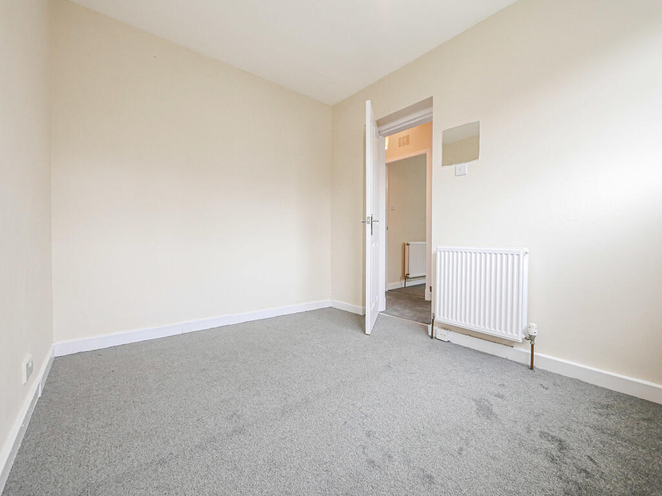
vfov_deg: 85.7
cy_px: 248
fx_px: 268
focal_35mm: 14
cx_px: 331
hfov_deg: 102.1
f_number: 4
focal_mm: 7
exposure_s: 1/60
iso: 500
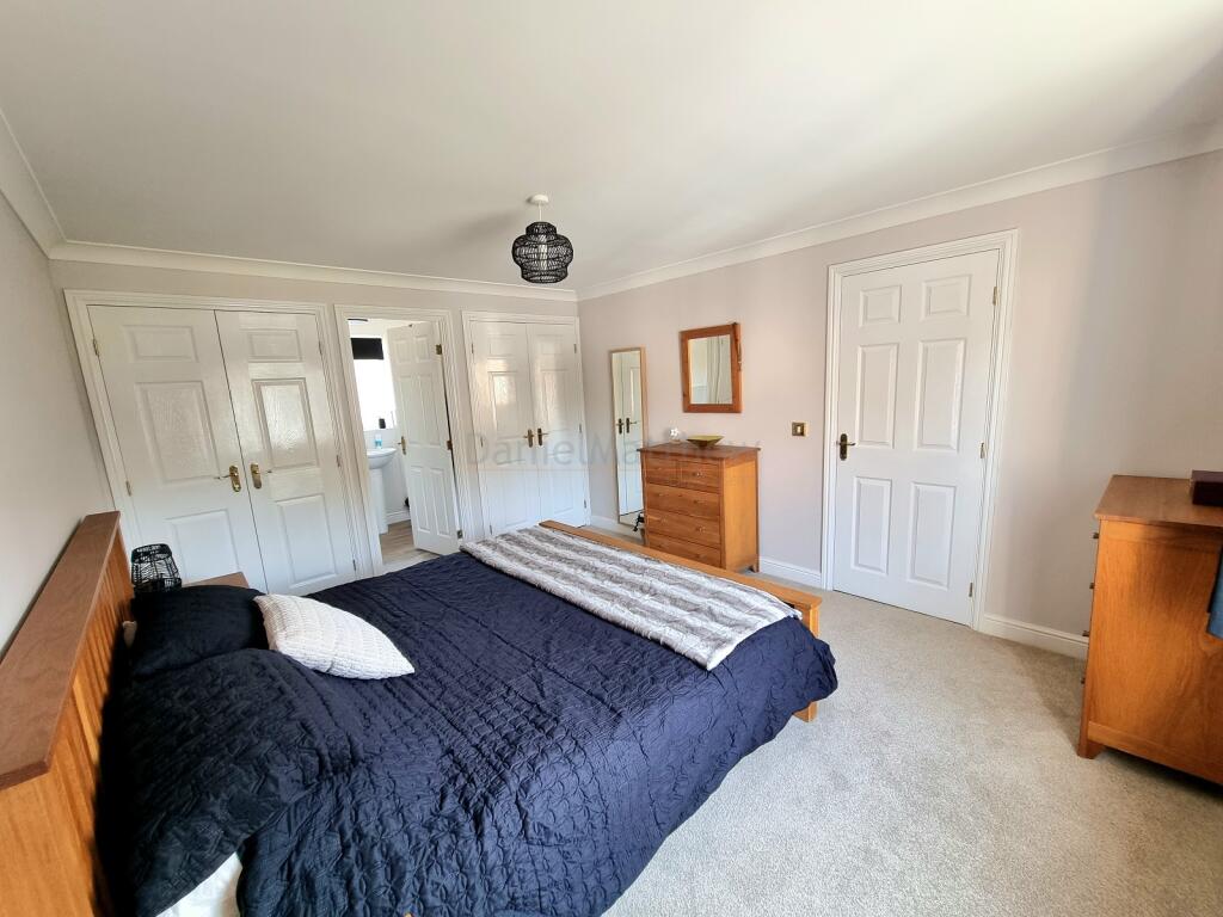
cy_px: 458
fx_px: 459
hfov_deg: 106.2
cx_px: 612
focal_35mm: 13
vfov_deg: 89.9
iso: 160
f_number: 2.2
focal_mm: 2.2
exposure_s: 1/60.2
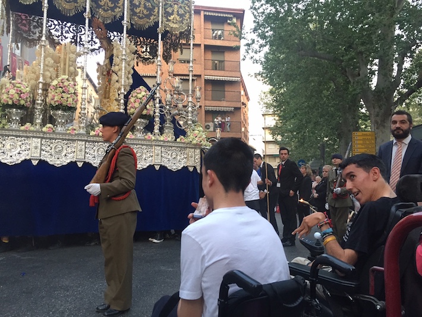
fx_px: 354
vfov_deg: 48.3
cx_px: 211
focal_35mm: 29
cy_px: 158
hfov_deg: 61.6
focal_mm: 4.15
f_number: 2.2
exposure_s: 1/33
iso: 64
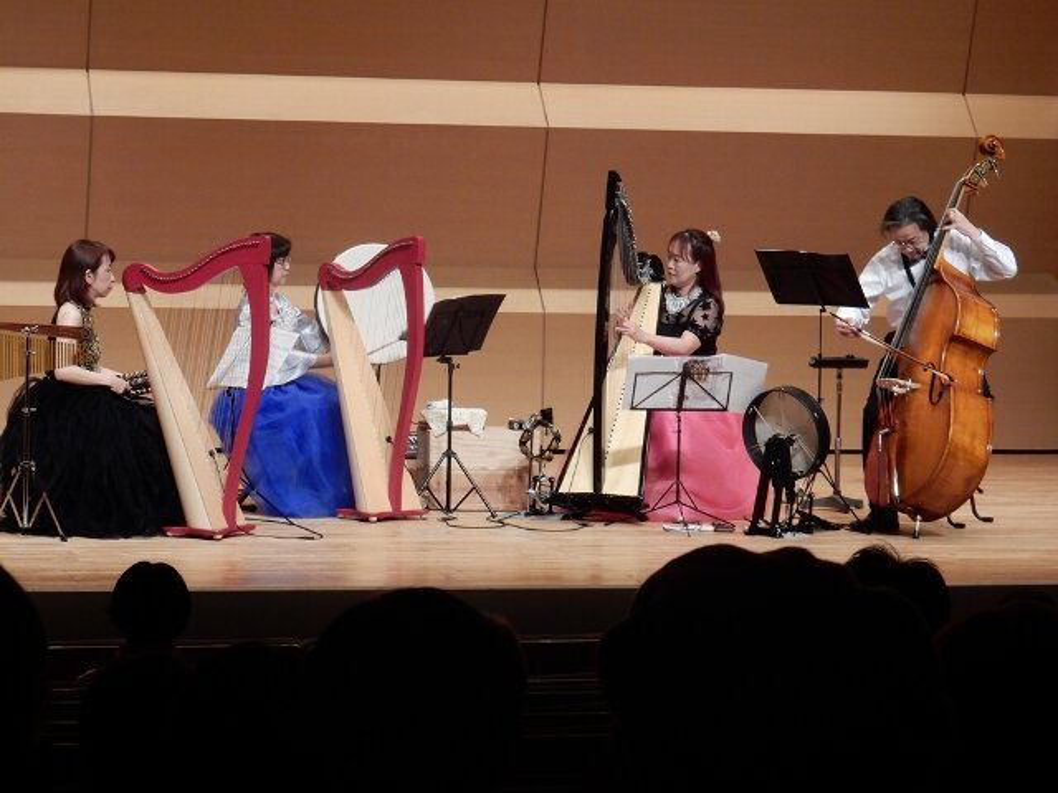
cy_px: 396
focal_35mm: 117
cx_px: 529
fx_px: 3576
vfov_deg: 12.7
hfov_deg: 16.8
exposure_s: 1/30
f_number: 5.6
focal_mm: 20.9
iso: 360
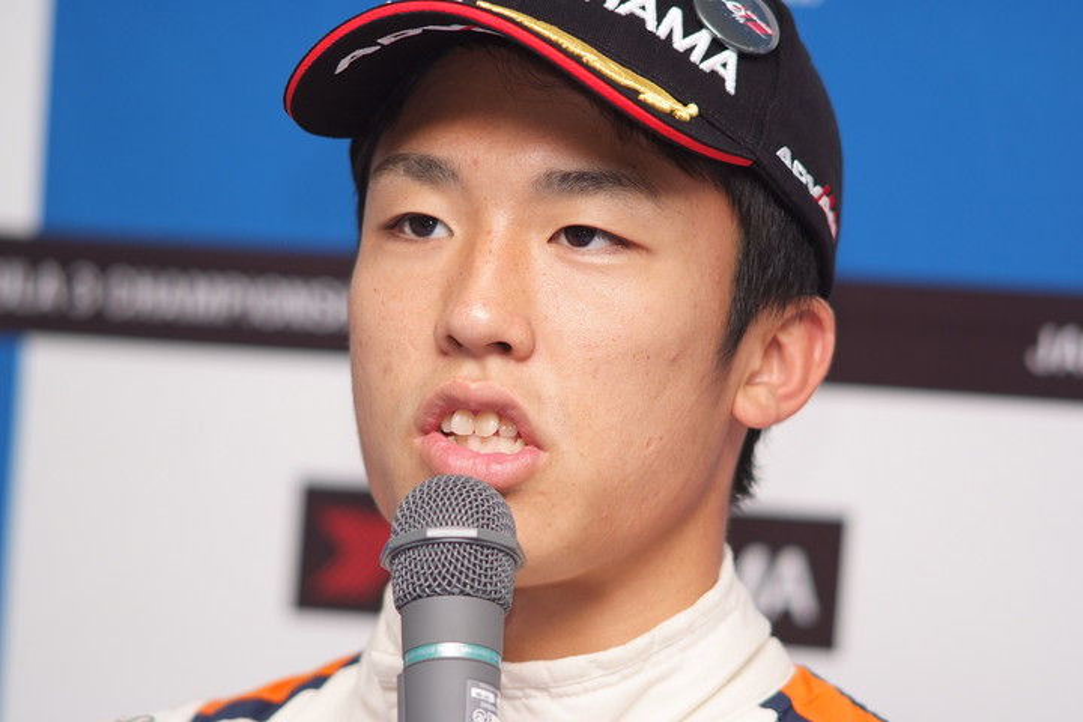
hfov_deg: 7.6
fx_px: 8122
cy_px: 361
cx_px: 542
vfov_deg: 5.1
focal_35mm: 270
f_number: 2.8
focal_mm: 180
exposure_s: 1/250
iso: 400
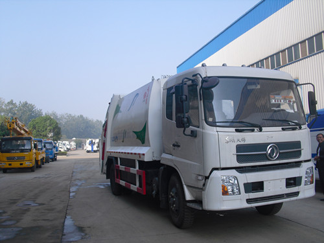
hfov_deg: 51.4
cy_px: 122
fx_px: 337
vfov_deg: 39.7
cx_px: 162
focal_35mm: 36
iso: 64
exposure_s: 1/100
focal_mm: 6.3
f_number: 7.8
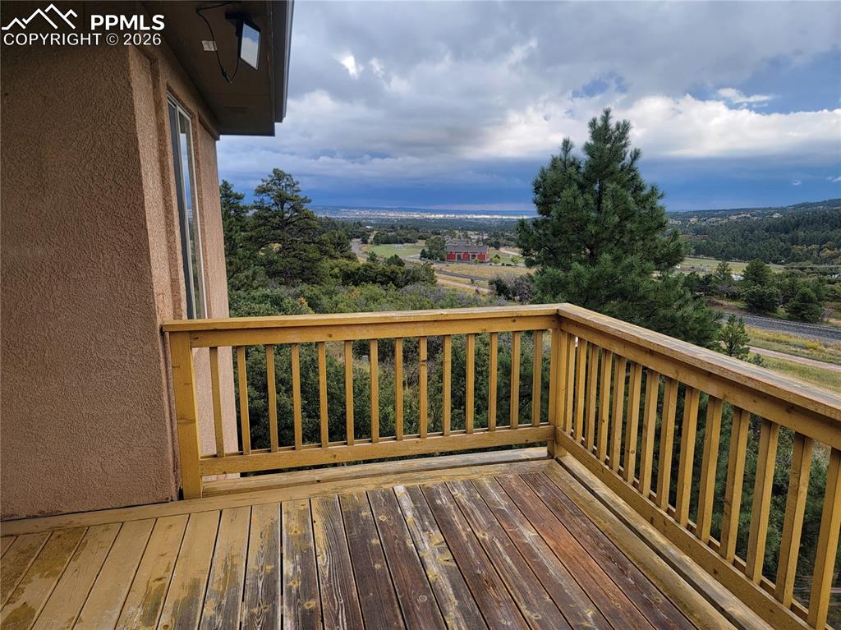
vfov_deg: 56.8
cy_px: 315
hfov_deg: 71.6
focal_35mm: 24
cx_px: 420
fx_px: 583
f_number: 1.8
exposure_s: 1/255
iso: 16
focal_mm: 6.7
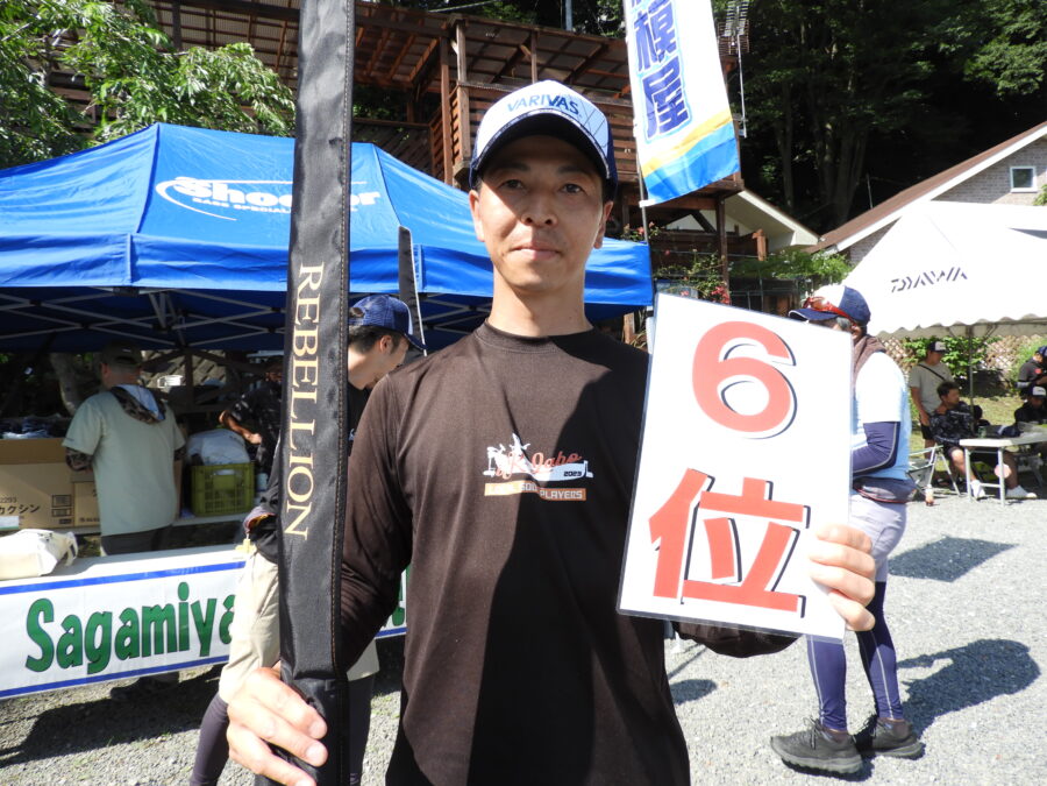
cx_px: 524
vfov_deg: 56.8
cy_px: 393
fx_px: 726
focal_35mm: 24
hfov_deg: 71.6
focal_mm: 4.3
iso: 100
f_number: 3.3
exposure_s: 1/500
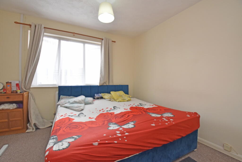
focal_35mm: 15
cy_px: 81
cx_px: 121
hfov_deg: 100.4
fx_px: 101
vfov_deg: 77.3
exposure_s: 1/200
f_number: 5
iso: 720
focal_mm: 10
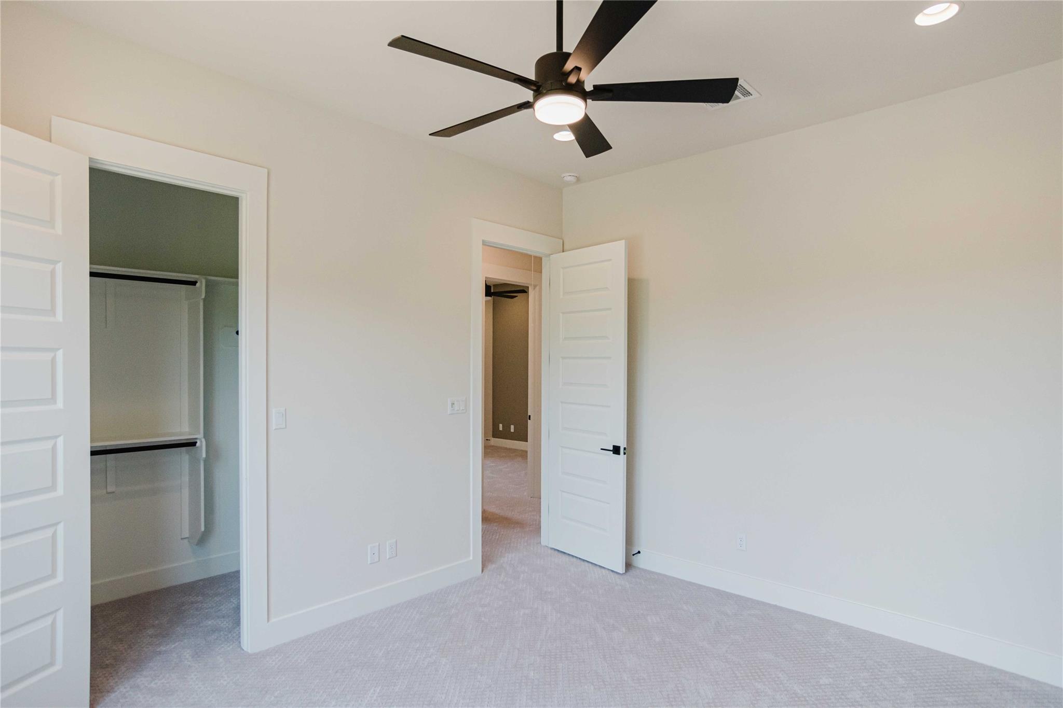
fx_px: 531
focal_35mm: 18
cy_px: 354
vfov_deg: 67.4
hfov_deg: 90.0
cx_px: 532
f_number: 4.5
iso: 400
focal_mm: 12
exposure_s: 1/250
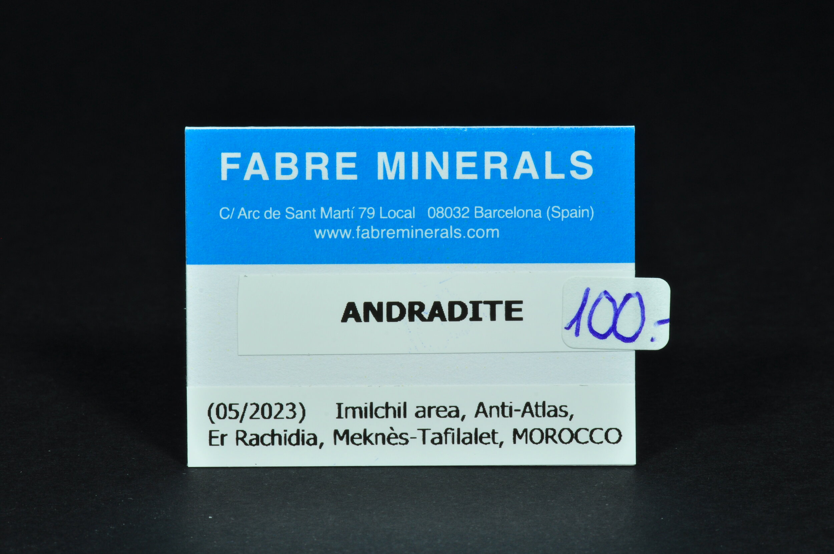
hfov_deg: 22.6
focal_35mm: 90
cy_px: 277
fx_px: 2082
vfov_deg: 15.1
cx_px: 417
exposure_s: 1/2.5
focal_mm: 60
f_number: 25
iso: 250
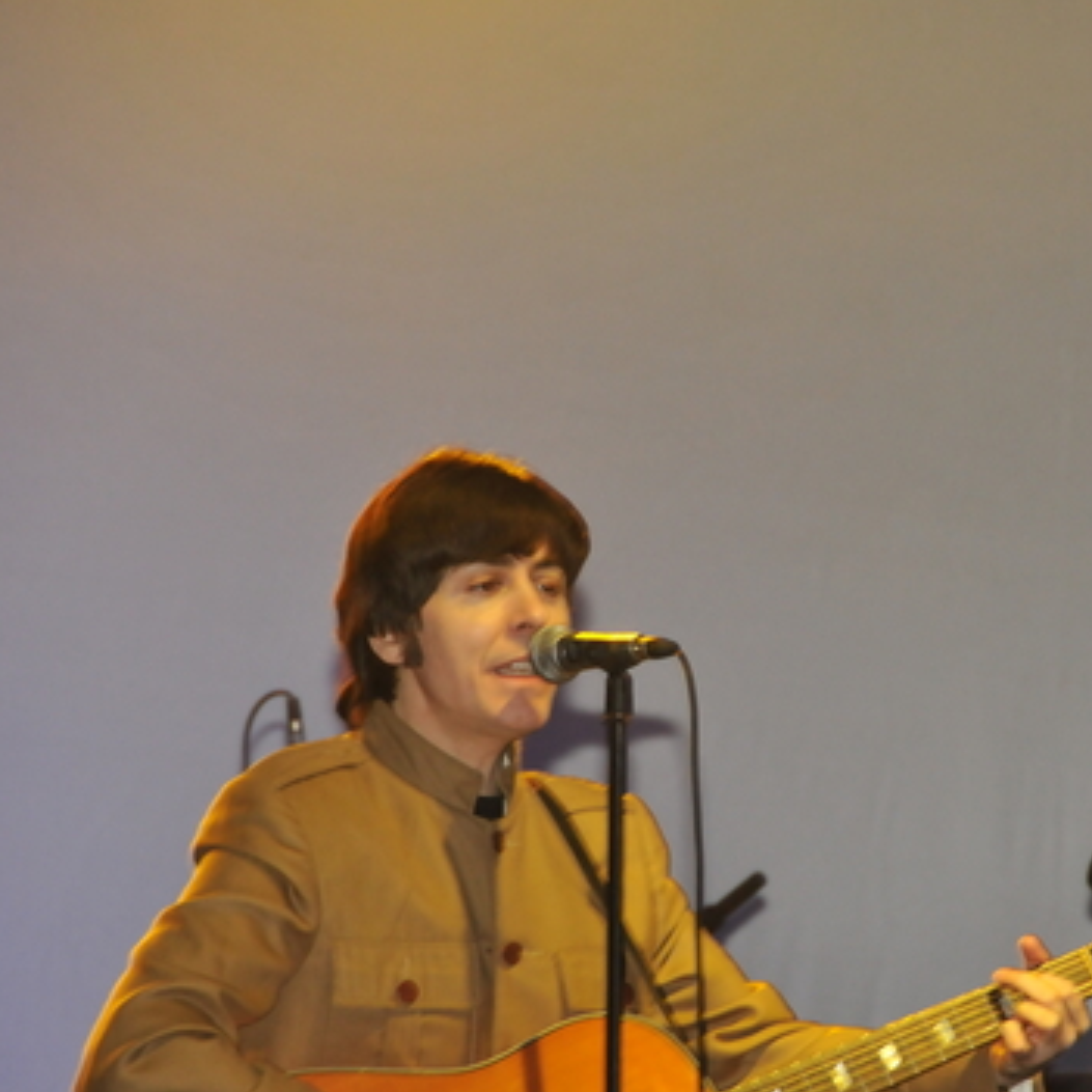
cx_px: 843
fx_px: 15525
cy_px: 605
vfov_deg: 4.0
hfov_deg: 4.0
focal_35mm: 435
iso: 1000
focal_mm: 200
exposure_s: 1/60
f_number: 7.1
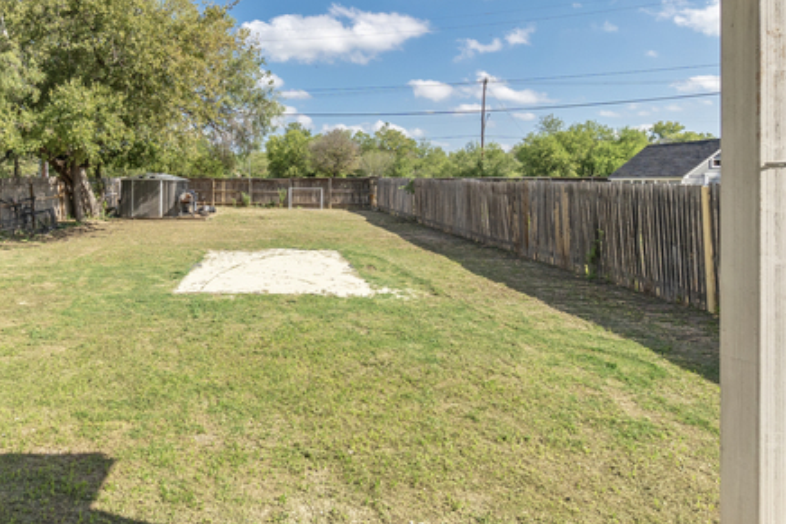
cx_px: 287
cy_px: 176
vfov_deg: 56.1
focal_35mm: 22
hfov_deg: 76.9
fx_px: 480
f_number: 6.3
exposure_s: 1/1000
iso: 320
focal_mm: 10
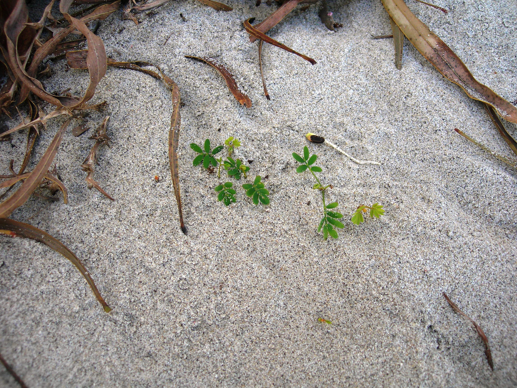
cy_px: 190
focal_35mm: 39
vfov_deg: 36.8
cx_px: 257
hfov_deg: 47.9
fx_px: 582
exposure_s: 1/140
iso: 50
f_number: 2.8
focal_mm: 7.8
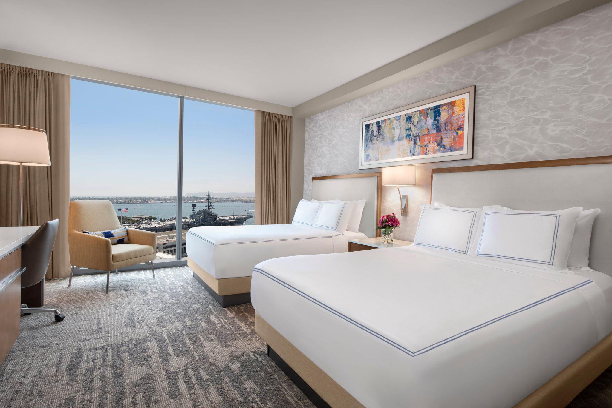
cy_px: 204
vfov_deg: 67.4
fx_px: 306
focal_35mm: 18
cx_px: 306
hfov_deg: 90.0
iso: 200
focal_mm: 18
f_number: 16
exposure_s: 1/1.25
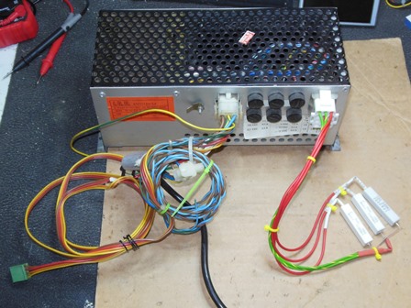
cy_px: 154
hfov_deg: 49.0
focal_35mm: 38
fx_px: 451
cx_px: 206
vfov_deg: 37.7
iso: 200
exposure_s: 1/30
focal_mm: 6.8
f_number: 3.6
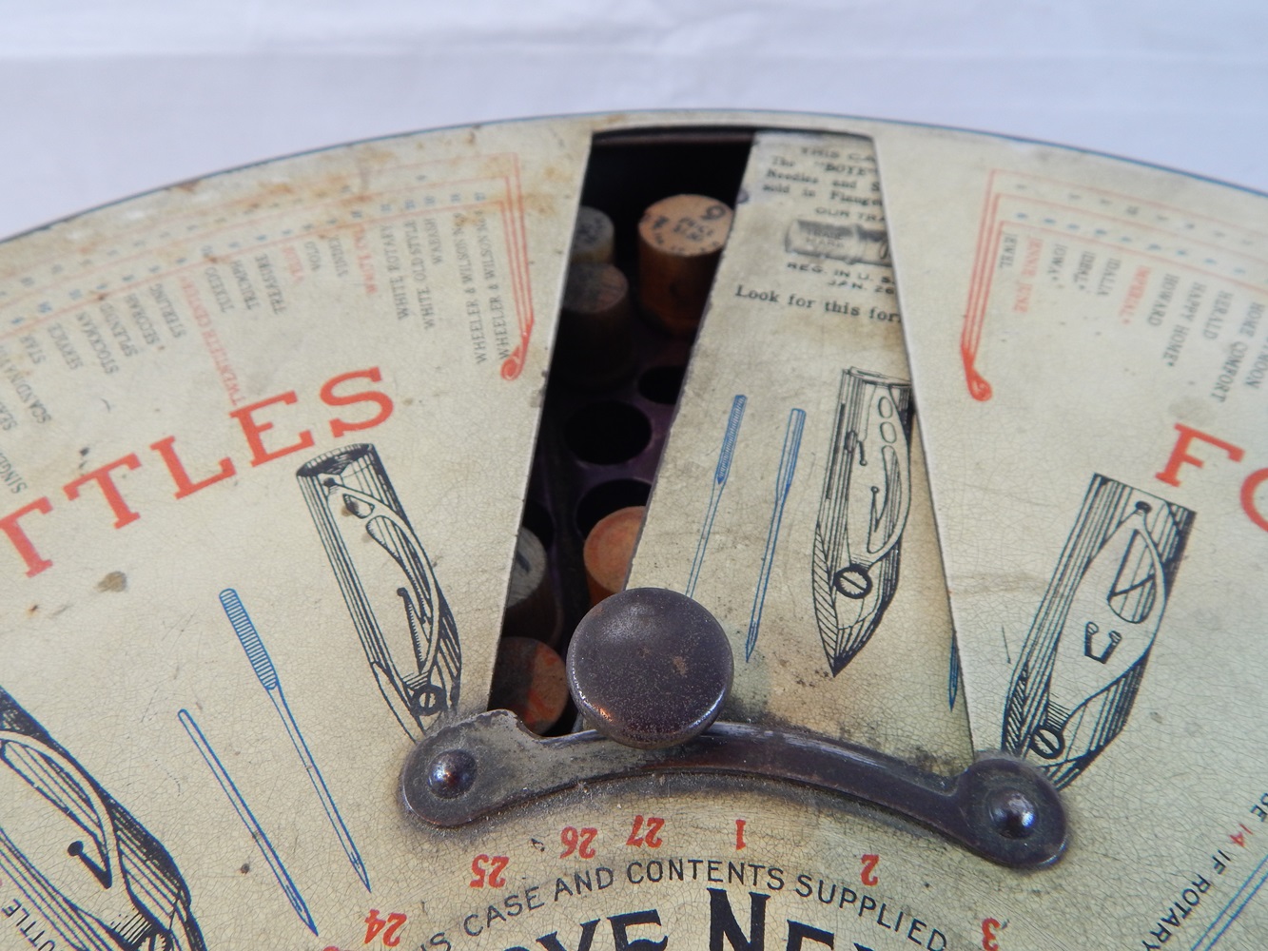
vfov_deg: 54.9
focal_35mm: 25
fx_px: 916
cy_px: 476
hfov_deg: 69.4
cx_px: 634
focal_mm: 4.5
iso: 160
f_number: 3.1
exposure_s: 1/30
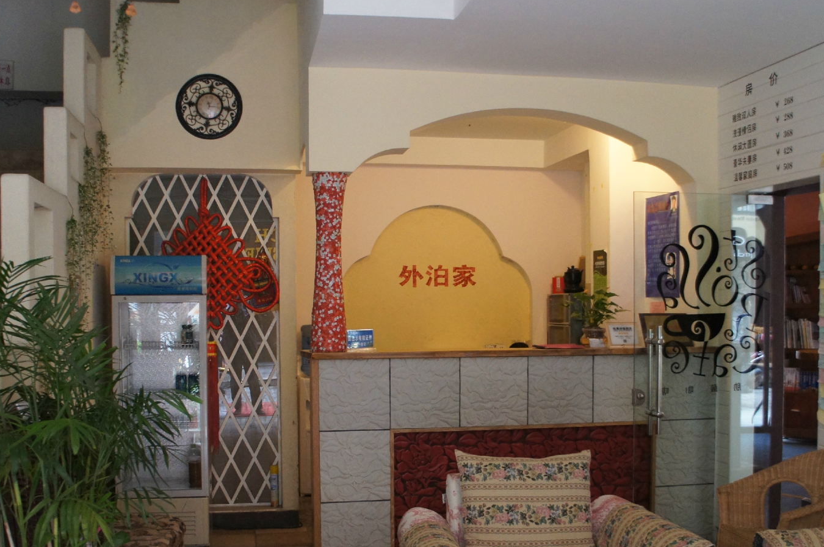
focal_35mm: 40
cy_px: 347
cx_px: 425
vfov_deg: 33.1
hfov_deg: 48.5
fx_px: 914
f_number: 3.5
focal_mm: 18
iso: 1600
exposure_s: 1/100
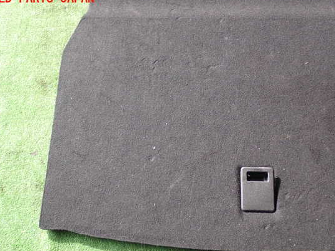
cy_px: 130
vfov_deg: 29.7
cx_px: 168
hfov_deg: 38.9
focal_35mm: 49
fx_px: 474
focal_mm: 7.84
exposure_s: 1/80
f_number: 2.9
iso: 100
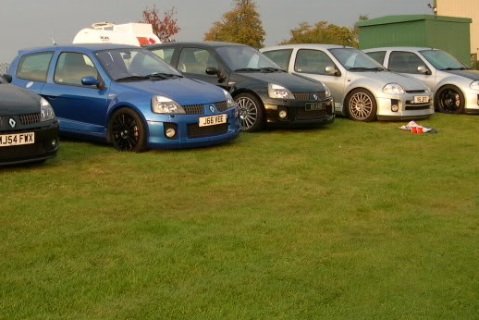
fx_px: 812
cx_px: 164
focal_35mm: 61
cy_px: 118
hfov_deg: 32.6
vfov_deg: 22.2
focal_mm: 8
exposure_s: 1/132
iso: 100
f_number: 2.8
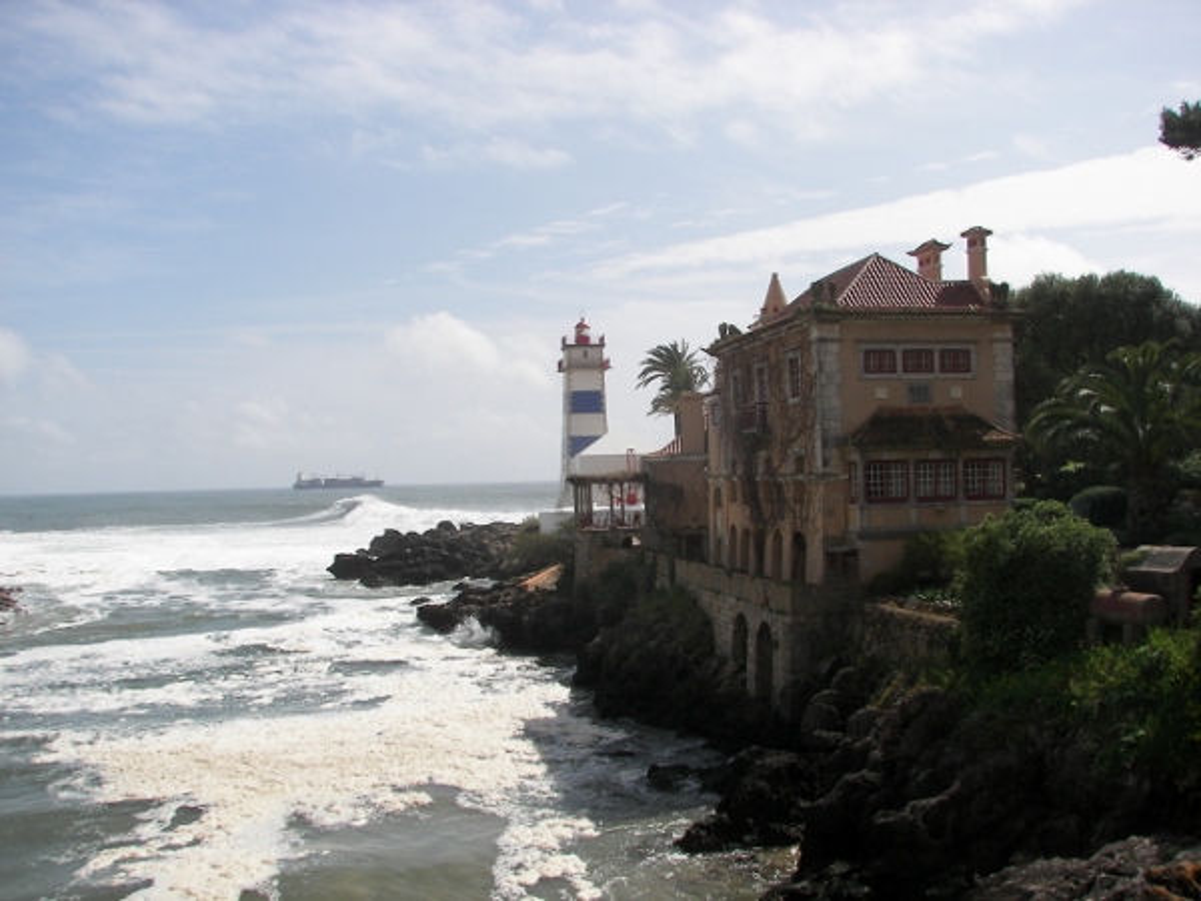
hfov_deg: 51.4
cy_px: 450
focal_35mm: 36
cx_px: 600
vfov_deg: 39.7
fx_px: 1249
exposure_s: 1/1000
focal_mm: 6
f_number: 4
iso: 50
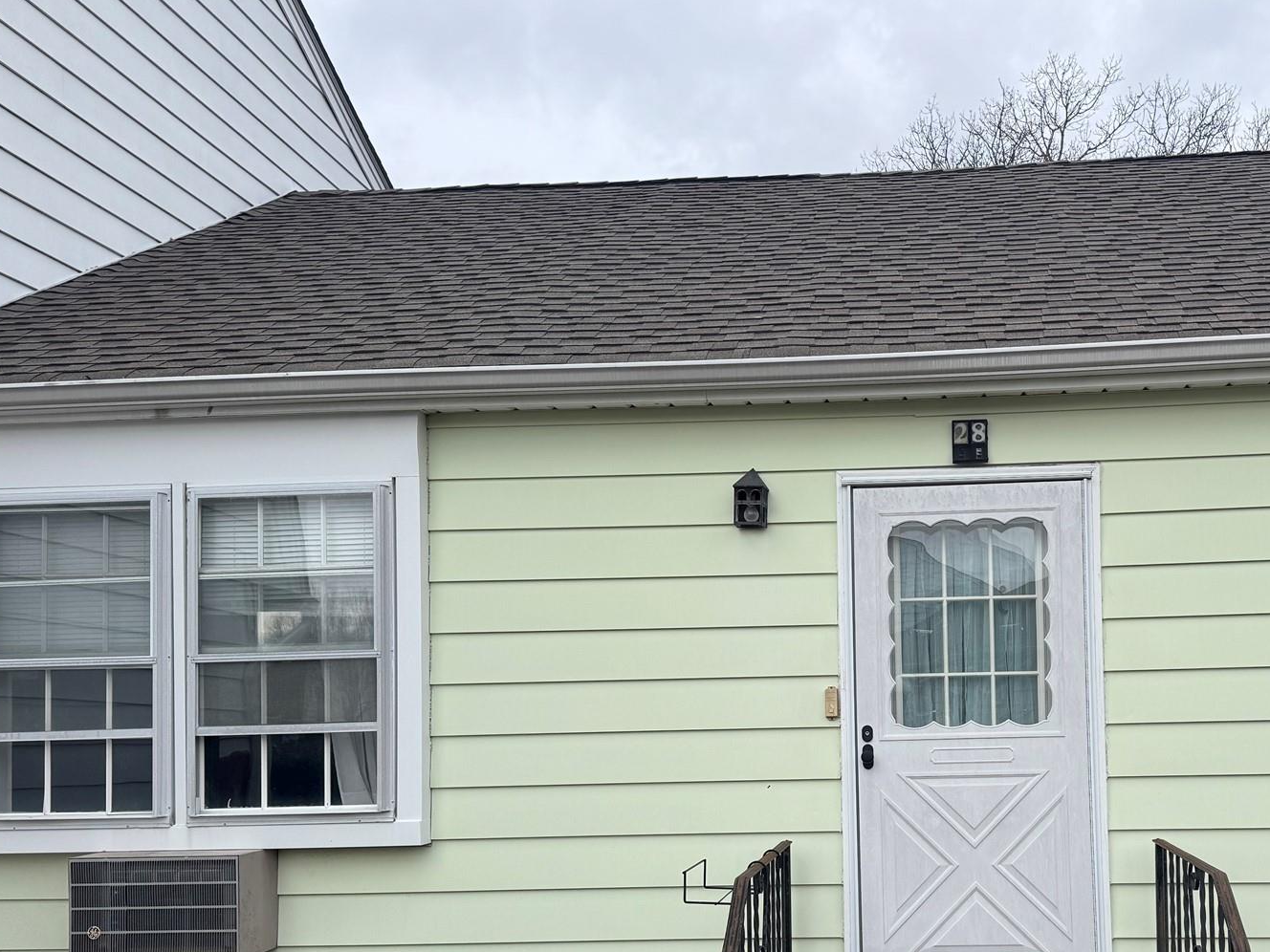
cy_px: 685
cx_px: 844
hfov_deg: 49.3
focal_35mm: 37
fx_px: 1357
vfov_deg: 37.9
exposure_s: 1/1637
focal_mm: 6.76
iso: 80
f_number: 1.78
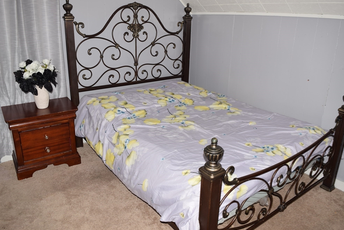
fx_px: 268
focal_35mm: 28
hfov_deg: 65.4
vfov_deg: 46.4
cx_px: 170
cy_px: 112
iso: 100
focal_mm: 18
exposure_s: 1/125
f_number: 6.3
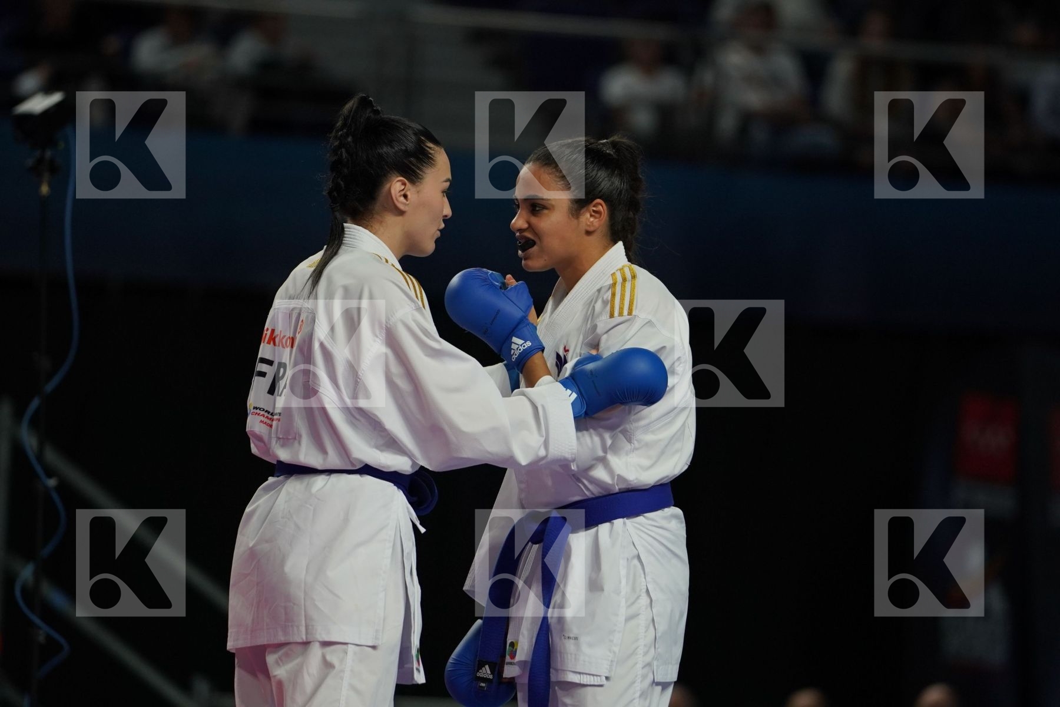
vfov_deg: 4.6
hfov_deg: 6.9
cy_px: 354
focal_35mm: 300
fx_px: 8833
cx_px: 530
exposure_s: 1/1000
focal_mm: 200
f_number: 2.8
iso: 800
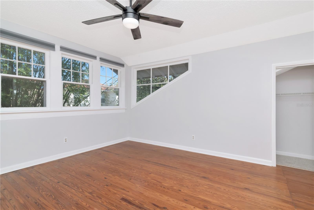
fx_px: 144
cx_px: 157
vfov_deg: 72.0
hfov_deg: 95.0
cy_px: 105
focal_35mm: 16
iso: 640
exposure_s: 1/200
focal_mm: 11
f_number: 11
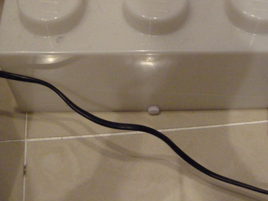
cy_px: 32
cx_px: 177
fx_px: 457
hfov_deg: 32.5
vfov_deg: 24.3
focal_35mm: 59
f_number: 2.7
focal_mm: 7.5
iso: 800
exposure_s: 1/6.6
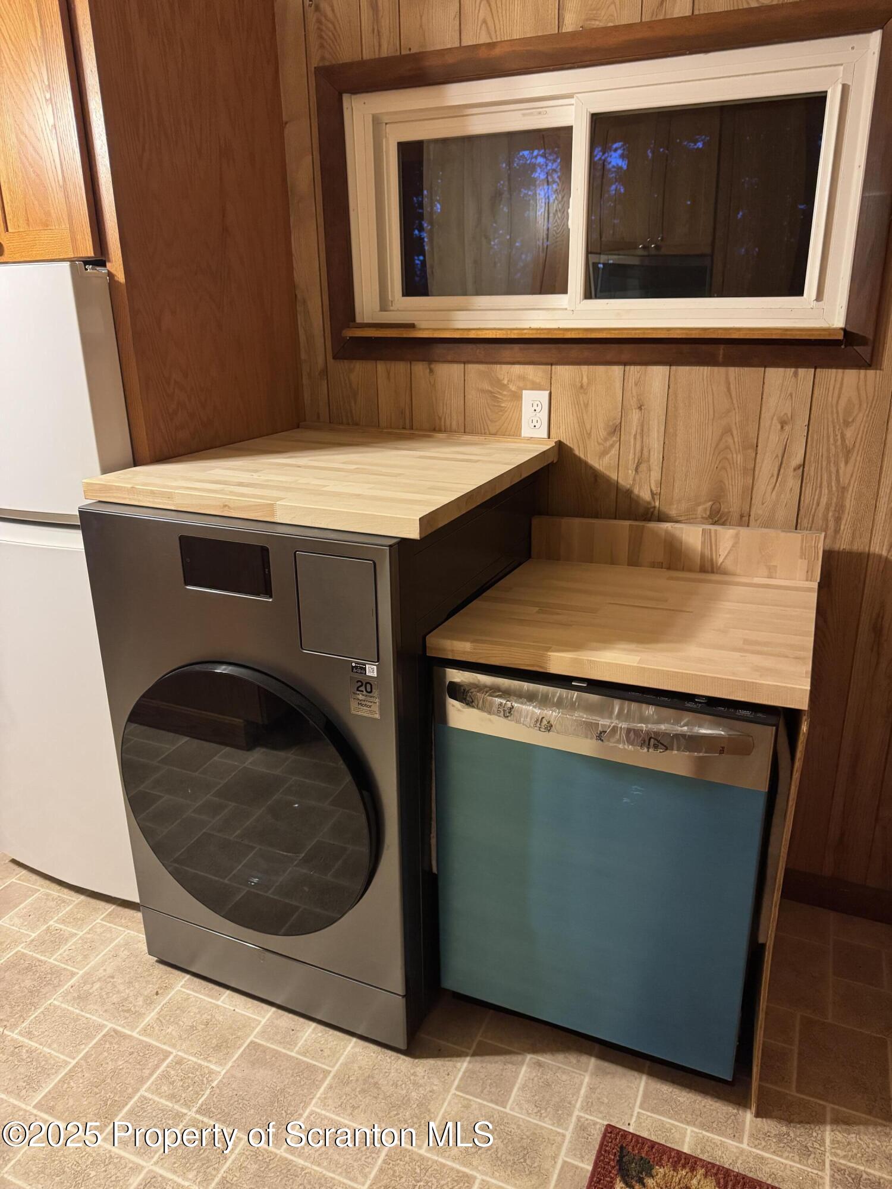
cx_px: 446
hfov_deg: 56.8
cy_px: 594
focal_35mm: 24
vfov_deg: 71.6
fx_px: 825
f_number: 1.78
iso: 800
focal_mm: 6.76
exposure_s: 1/60
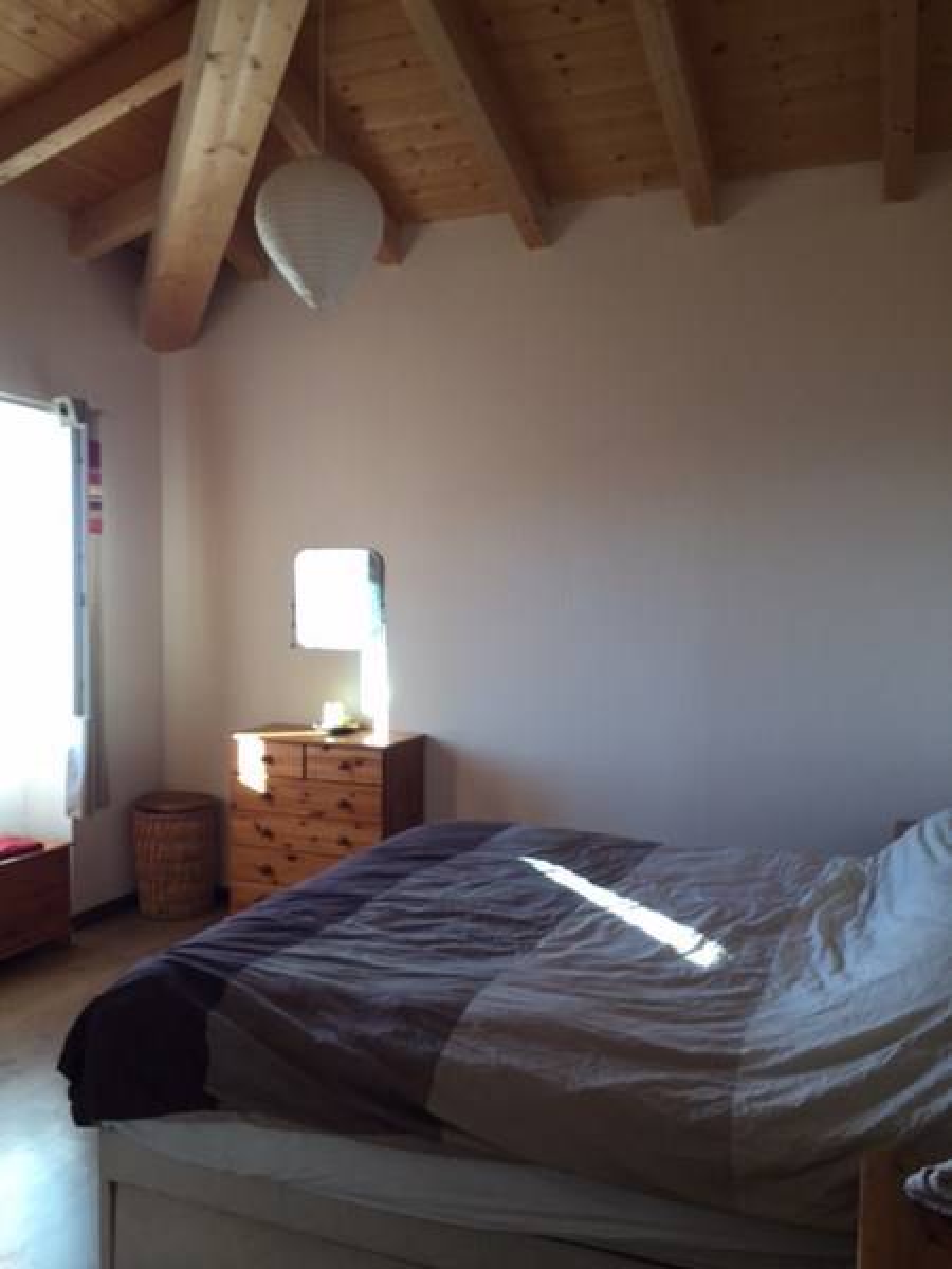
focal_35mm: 29
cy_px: 634
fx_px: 1063
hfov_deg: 48.2
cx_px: 476
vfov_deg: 61.7
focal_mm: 4.15
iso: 32
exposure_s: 1/50
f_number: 2.2
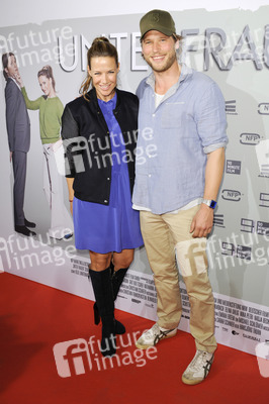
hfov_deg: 31.8
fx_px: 472
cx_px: 134
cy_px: 202
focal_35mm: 42
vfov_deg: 46.4
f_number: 5.6
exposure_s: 1/160
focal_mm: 42
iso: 640
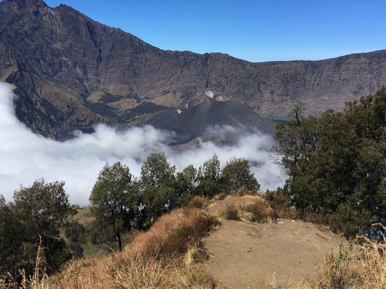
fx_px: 401
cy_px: 138
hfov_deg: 51.3
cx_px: 183
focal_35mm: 36
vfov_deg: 39.6
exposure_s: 1/2404
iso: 25
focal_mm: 4.15
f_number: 2.2
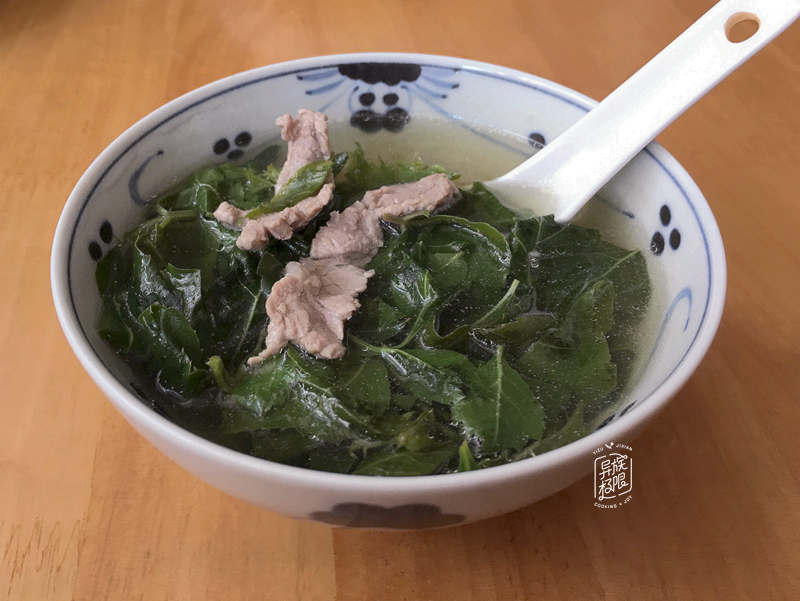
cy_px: 300
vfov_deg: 48.3
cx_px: 400
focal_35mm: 29
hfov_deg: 61.6
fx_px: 671
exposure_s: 1/17
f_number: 2.2
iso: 40
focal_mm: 4.15
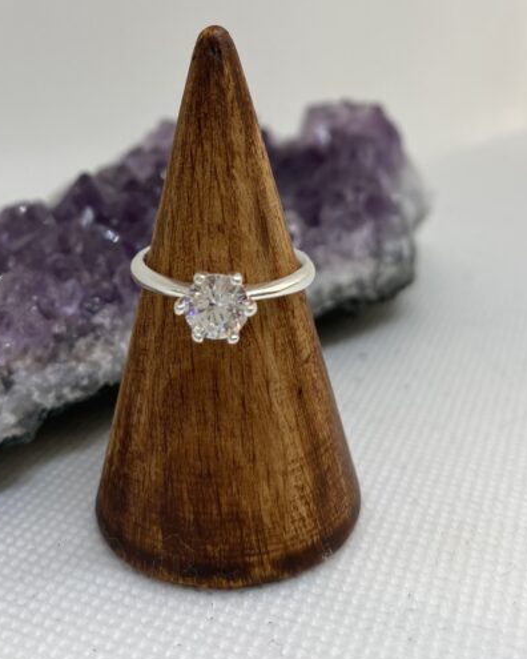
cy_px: 166
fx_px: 799
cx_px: 253
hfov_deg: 36.5
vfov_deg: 43.4
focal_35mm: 41
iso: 32
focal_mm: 4.25
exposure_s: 1/155
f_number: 1.8
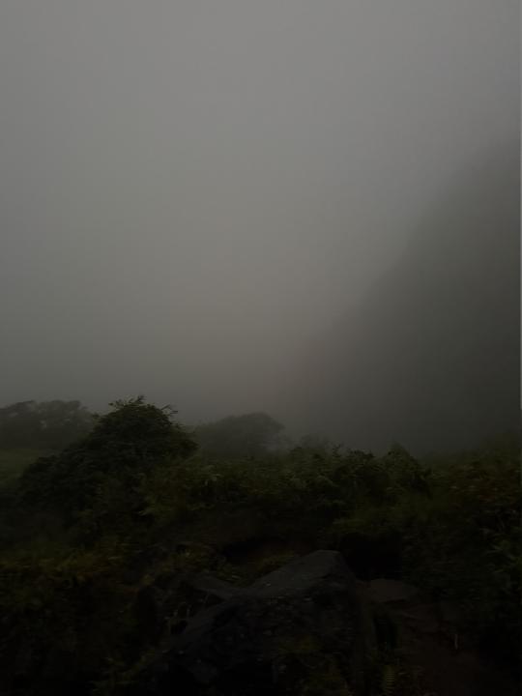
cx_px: 261
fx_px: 483
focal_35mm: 24
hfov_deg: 56.8
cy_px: 348
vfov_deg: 71.6
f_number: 1.78
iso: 1250
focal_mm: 6.76
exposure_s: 1/30
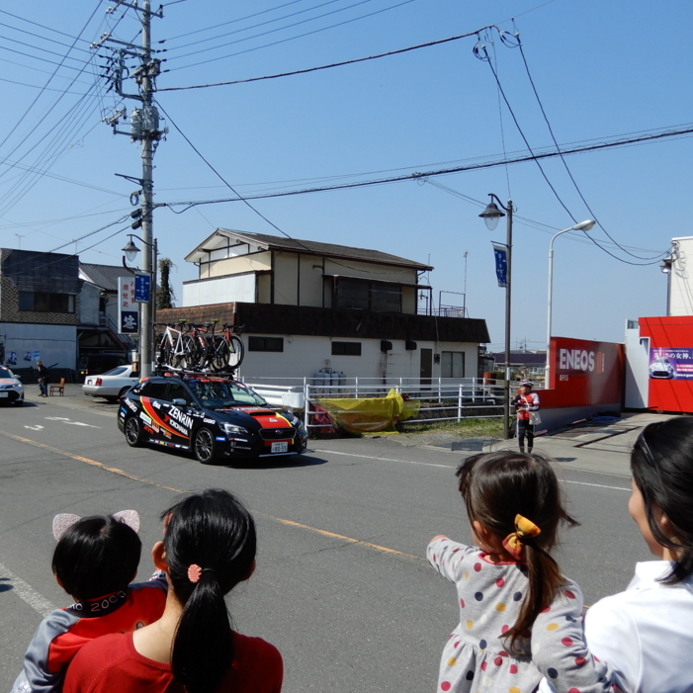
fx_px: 702
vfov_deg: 52.5
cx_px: 320
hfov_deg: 52.5
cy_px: 374
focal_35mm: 31
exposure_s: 1/1250
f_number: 3.4
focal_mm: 4.3
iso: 80
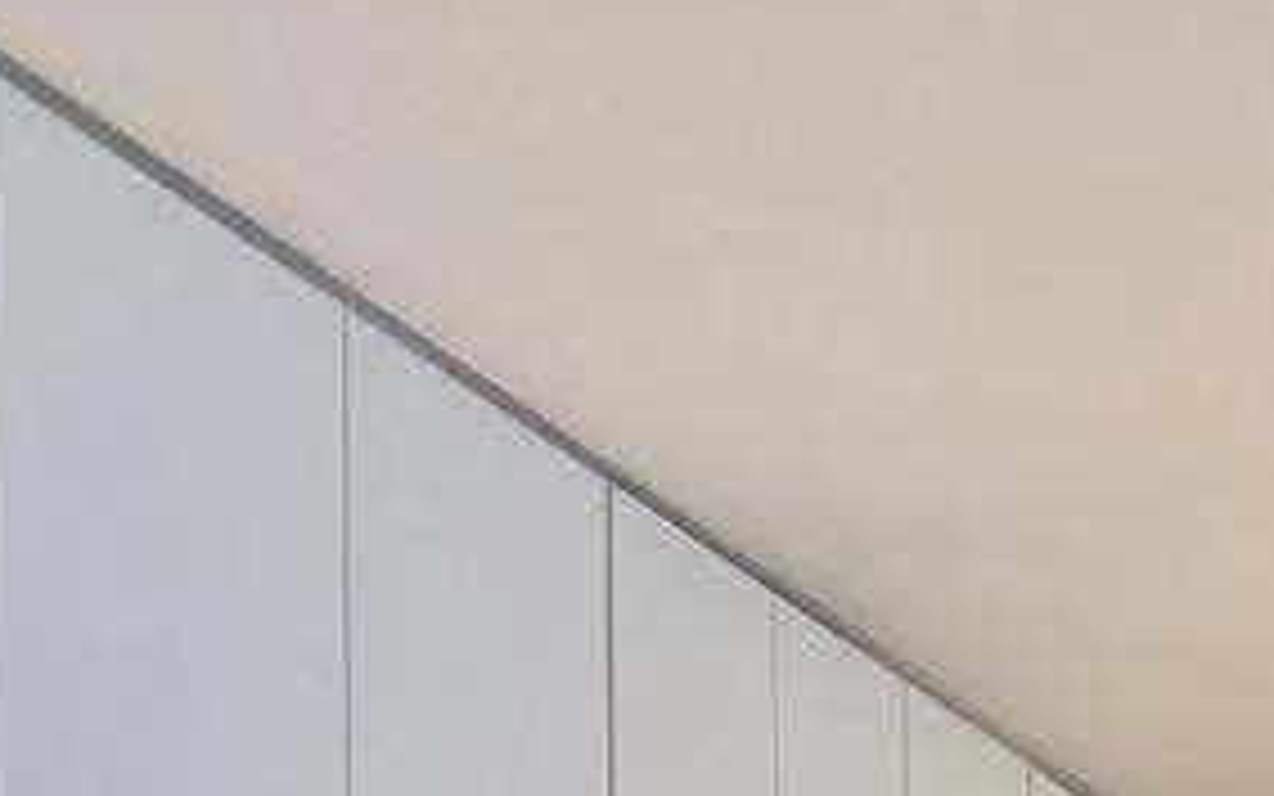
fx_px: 2396
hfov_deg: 28.5
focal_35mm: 69
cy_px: 1453
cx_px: 1161
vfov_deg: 15.9
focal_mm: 6.76
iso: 200
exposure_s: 1/60
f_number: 1.78
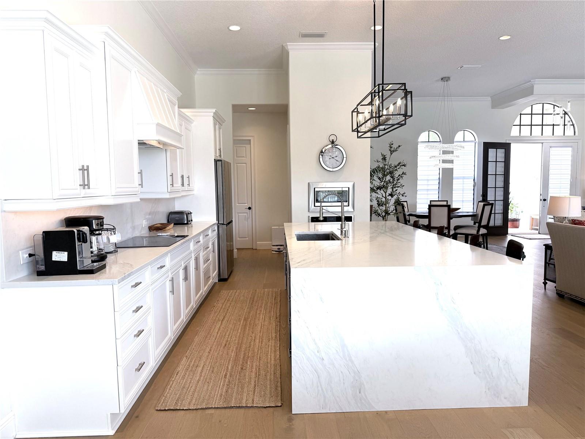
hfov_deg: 71.6
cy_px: 220
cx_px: 292
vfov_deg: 56.8
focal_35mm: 24
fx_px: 406
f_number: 1.78
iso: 100
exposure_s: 1/315
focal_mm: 6.76
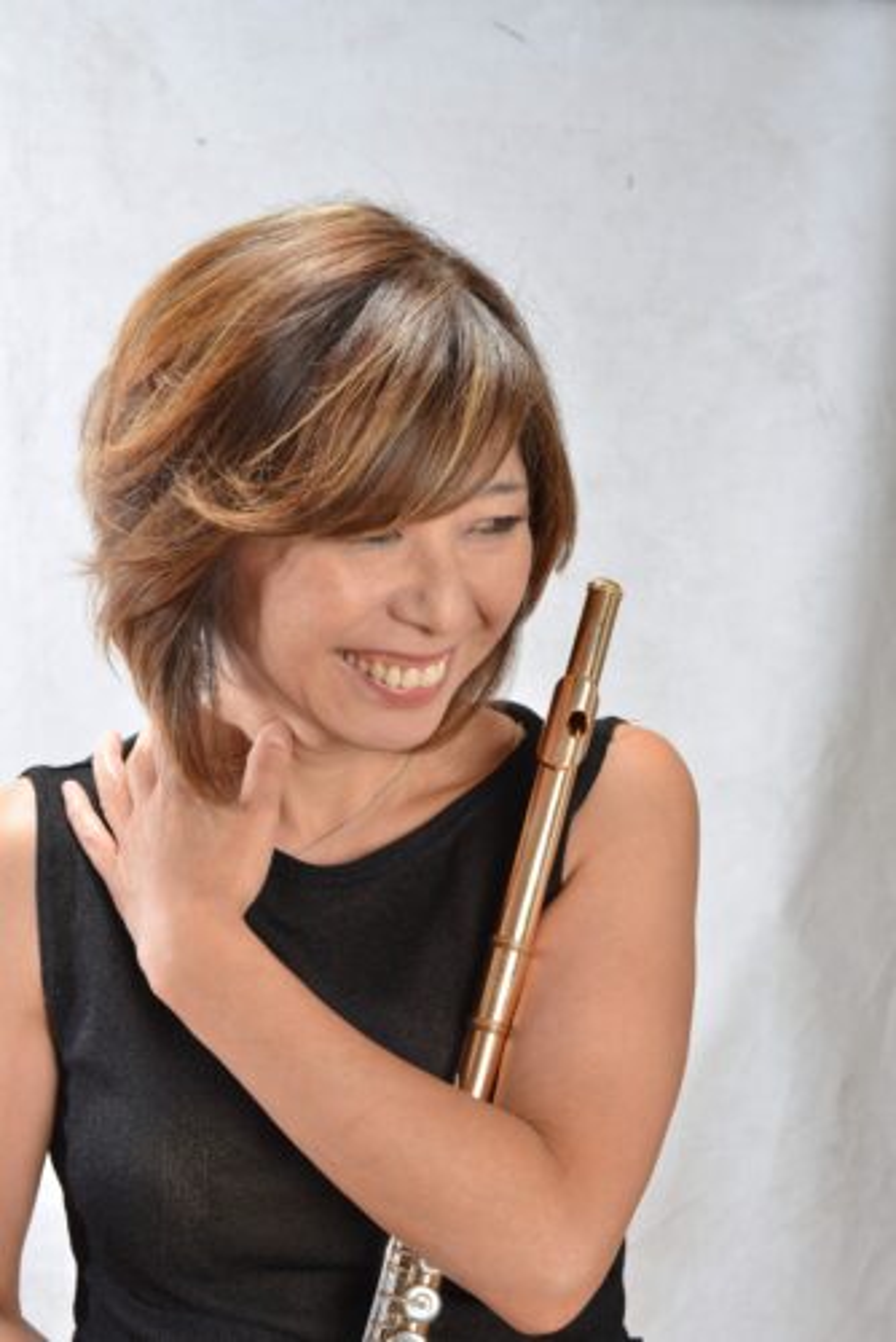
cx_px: 448
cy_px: 671
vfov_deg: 39.6
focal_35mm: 50
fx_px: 1864
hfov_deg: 27.0
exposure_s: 1/125
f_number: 10
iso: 200
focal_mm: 50
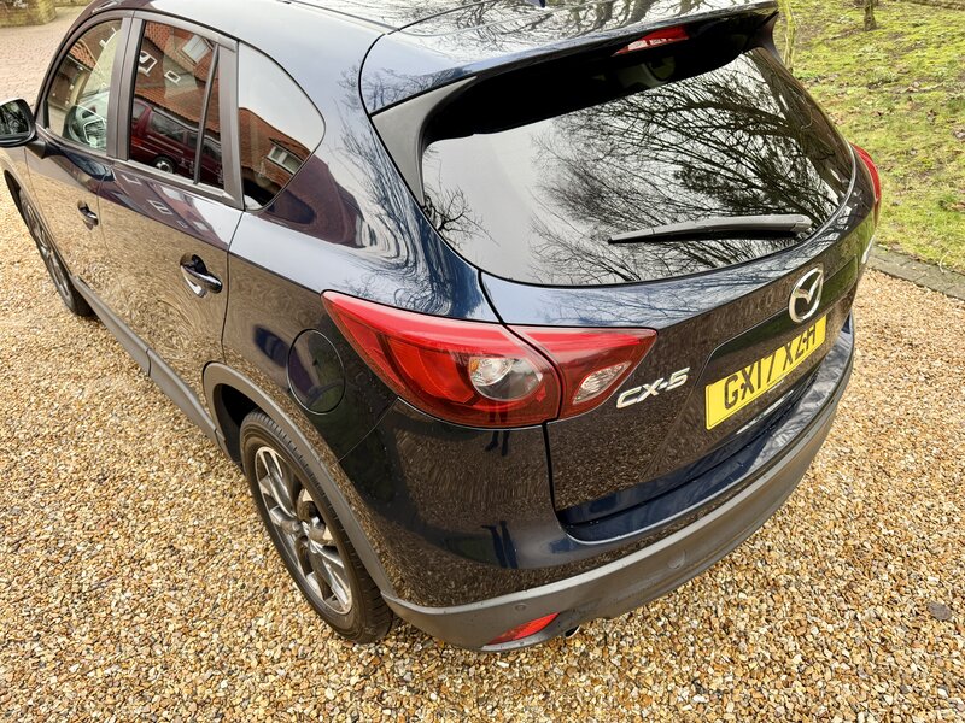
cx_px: 482
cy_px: 362
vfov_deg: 56.8
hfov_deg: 71.6
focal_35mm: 24
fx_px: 669
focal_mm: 6.76
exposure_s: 1/121
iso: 125
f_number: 1.78
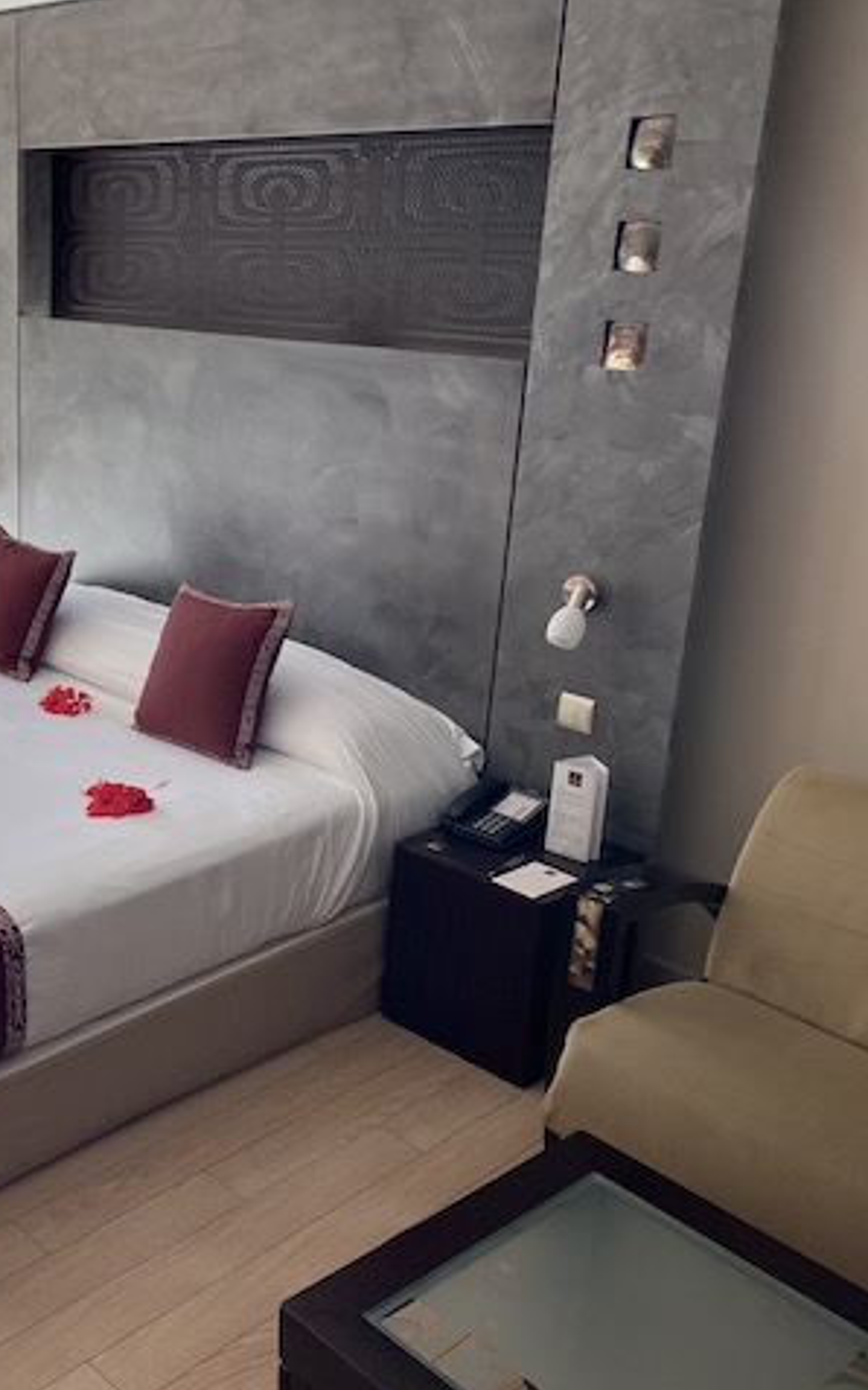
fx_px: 1401
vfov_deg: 52.8
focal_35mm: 37
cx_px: 55
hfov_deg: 32.4
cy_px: 696
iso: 32
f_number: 1.8
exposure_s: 1/140
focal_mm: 4.25
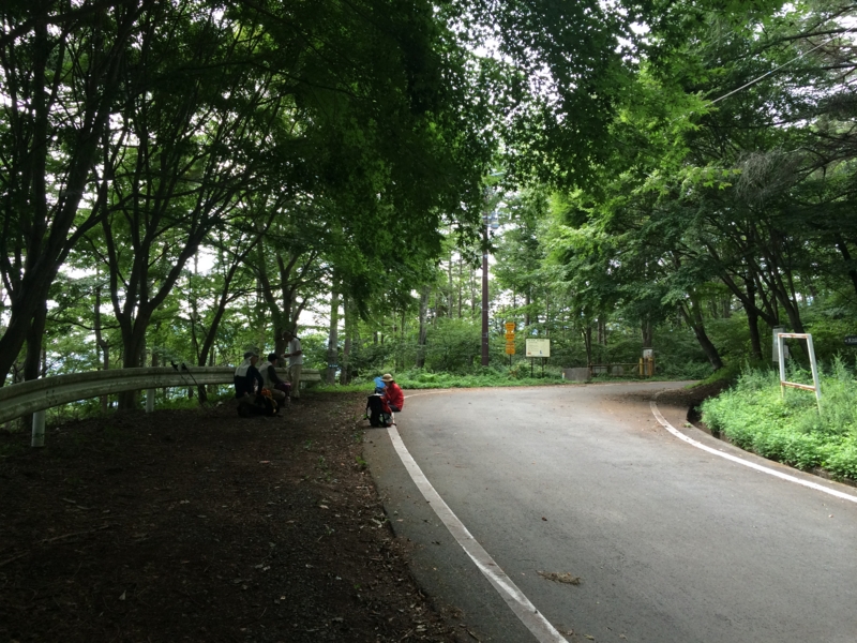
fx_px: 743
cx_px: 428
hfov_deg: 60.0
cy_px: 322
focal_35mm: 30
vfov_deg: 46.8
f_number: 2.2
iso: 64
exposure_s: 1/120
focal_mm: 4.12
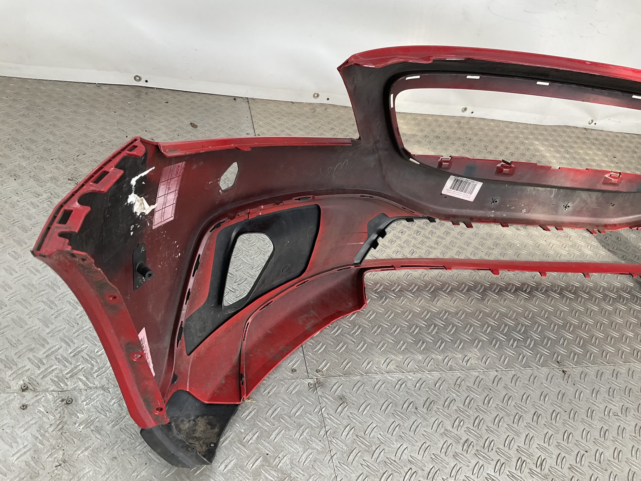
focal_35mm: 29
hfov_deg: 61.7
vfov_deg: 48.2
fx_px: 537
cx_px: 320
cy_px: 240
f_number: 1.8
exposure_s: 1/120
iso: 16
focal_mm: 3
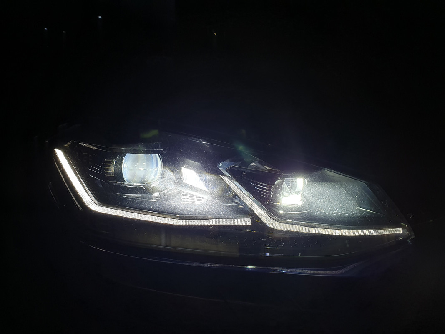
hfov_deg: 67.3
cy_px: 167
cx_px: 222
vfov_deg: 53.1
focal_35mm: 26
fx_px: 334
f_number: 2.4
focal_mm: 4.32
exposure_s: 1/170
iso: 50
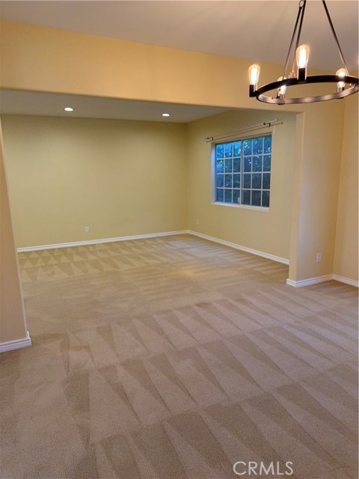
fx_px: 332
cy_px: 240
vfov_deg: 71.6
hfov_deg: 56.8
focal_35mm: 24
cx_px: 180
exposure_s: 1/144
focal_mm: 6.76
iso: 200
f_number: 1.78
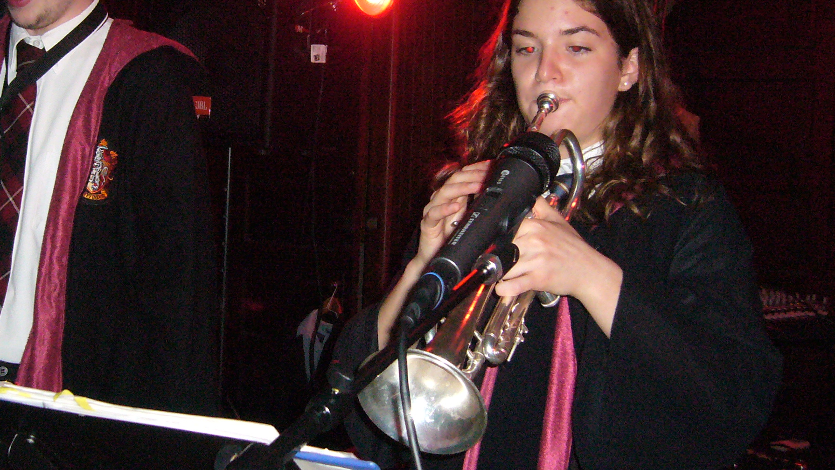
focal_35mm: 60
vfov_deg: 20.0
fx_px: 1328
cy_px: 175
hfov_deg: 34.6
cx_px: 282
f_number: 2.8
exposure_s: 1/30
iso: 320
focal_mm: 5.8
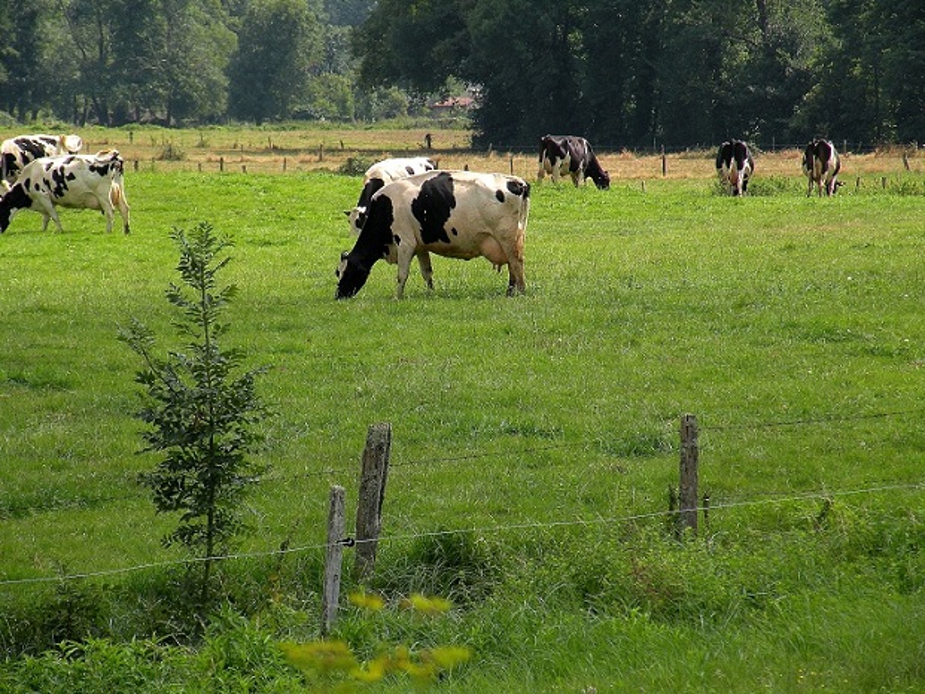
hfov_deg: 8.8
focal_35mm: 225
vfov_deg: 6.6
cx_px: 462
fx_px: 6014
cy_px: 347
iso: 64
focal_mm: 39.8
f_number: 4.5
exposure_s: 1/300
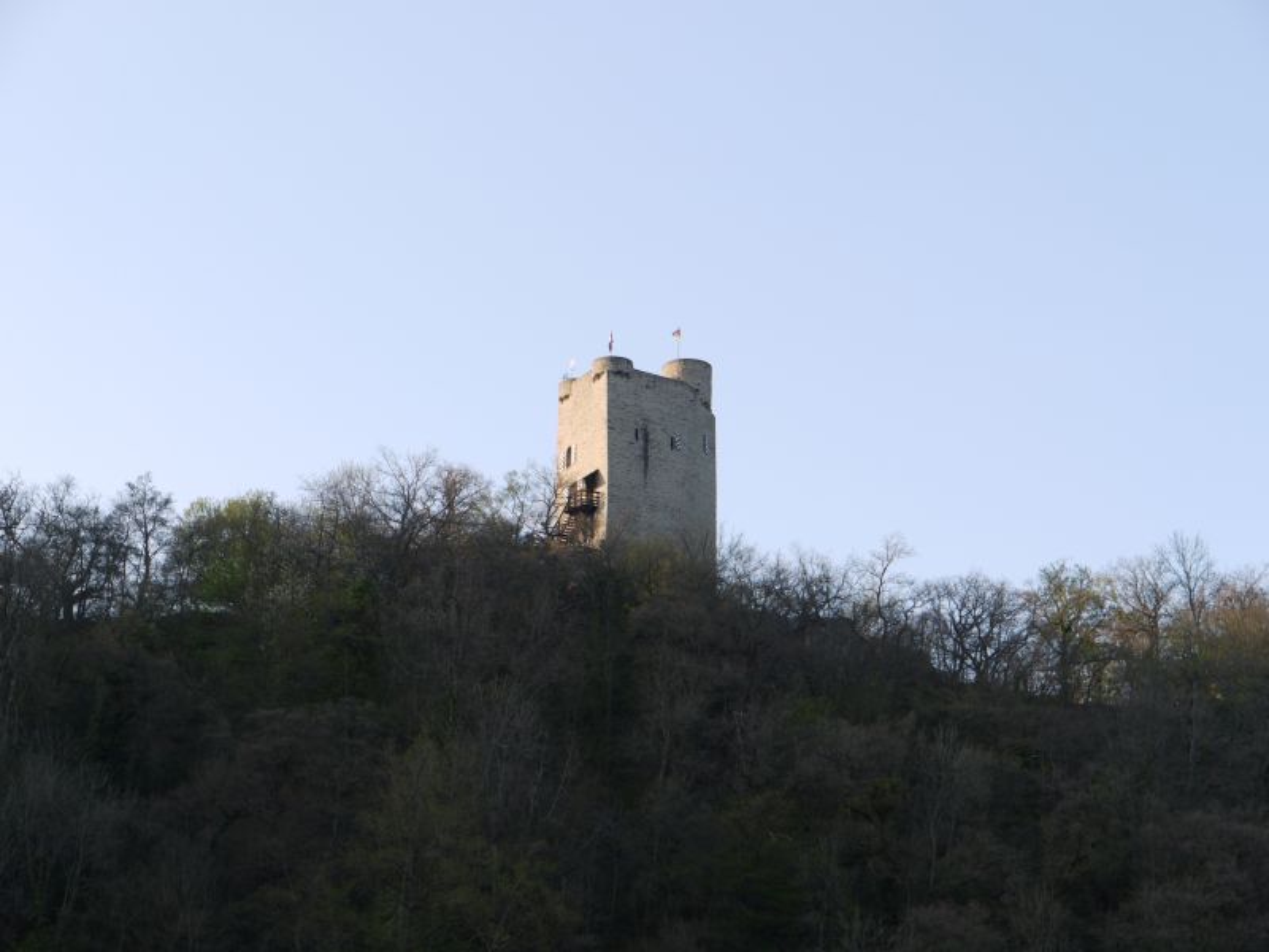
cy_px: 476
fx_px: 3299
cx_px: 634
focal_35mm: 90
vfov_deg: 16.4
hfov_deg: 21.8
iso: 100
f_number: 8
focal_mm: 45
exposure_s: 1/80
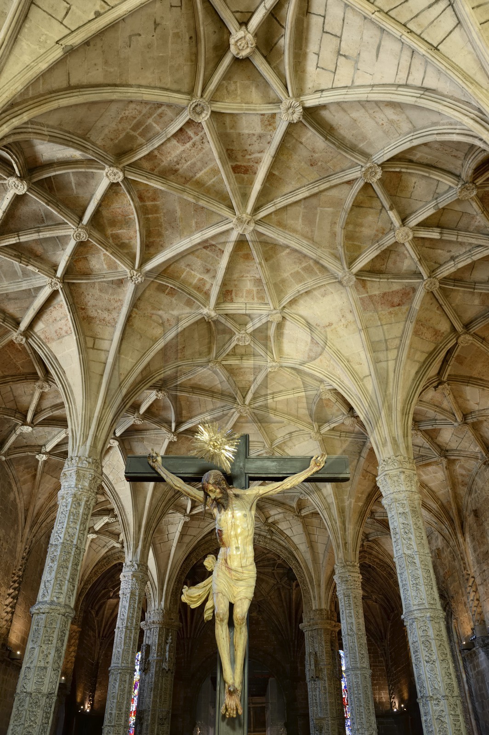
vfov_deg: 73.8
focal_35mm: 24
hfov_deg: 53.1
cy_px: 368
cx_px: 244
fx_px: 490
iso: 800
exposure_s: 1/15
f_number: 5.6
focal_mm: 24
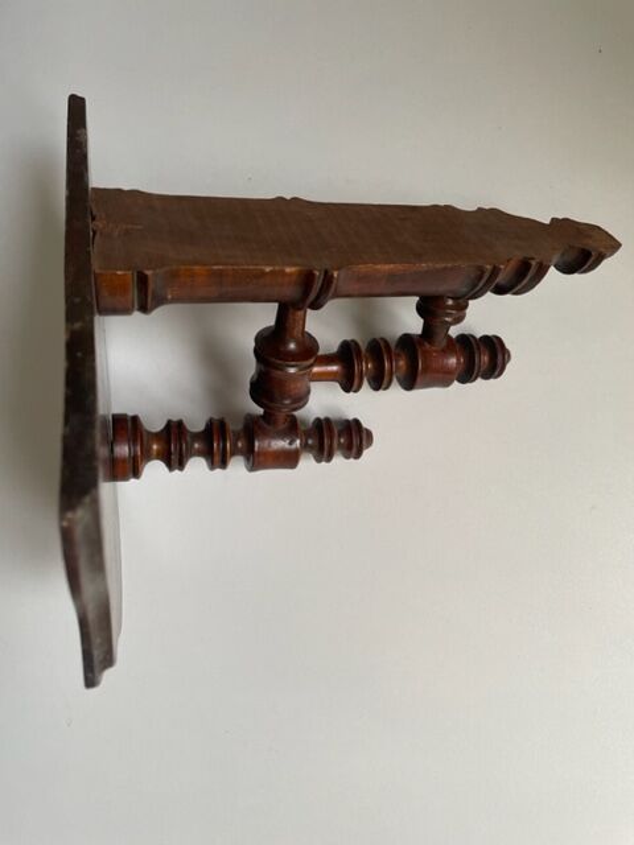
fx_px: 635
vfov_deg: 67.3
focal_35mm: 26
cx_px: 317
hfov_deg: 53.1
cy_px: 422
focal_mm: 4.2
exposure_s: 1/106
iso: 125
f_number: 1.6
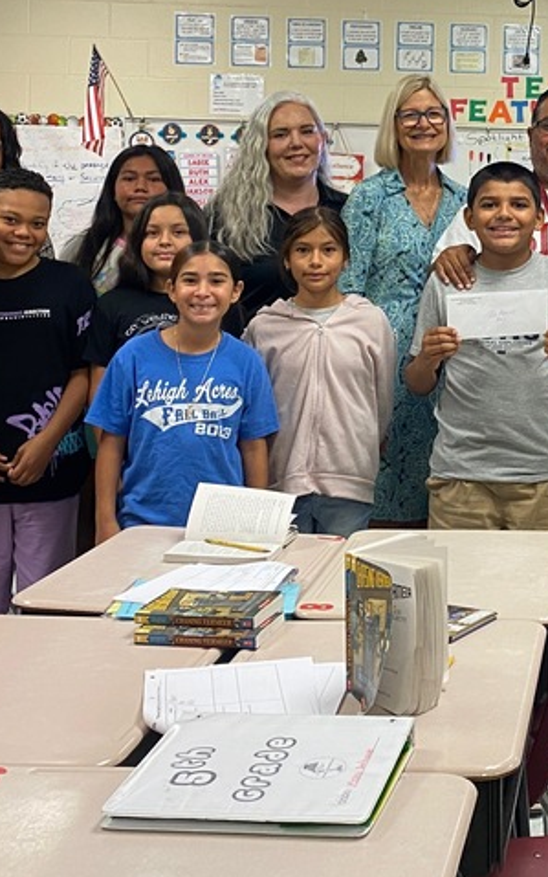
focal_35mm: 59
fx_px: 1409
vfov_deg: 33.8
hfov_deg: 20.9
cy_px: 209
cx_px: 603
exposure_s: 1/60
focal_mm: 4.25
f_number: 1.8
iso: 125
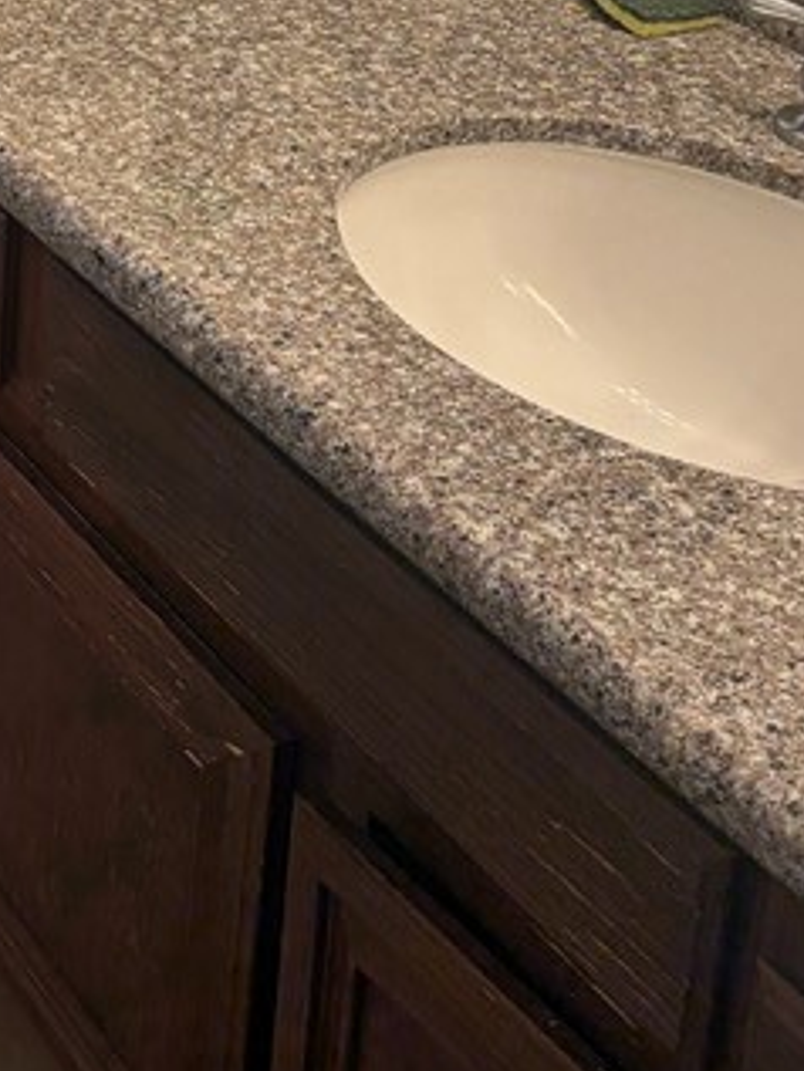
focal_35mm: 84
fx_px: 2600
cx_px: -324
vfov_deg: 21.0
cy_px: -351
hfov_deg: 16.4
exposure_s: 1/120
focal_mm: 5.96
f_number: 1.6
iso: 80
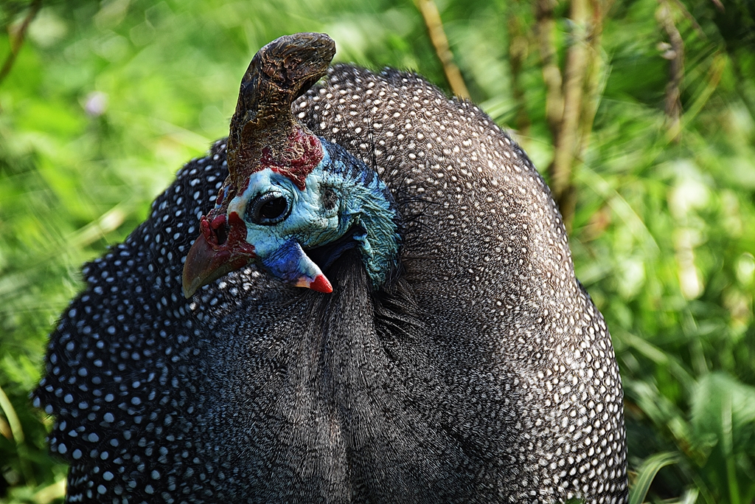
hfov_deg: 9.8
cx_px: 378
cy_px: 252
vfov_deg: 6.5
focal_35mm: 210
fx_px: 4404
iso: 400
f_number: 5.6
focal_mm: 140
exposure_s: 1/250
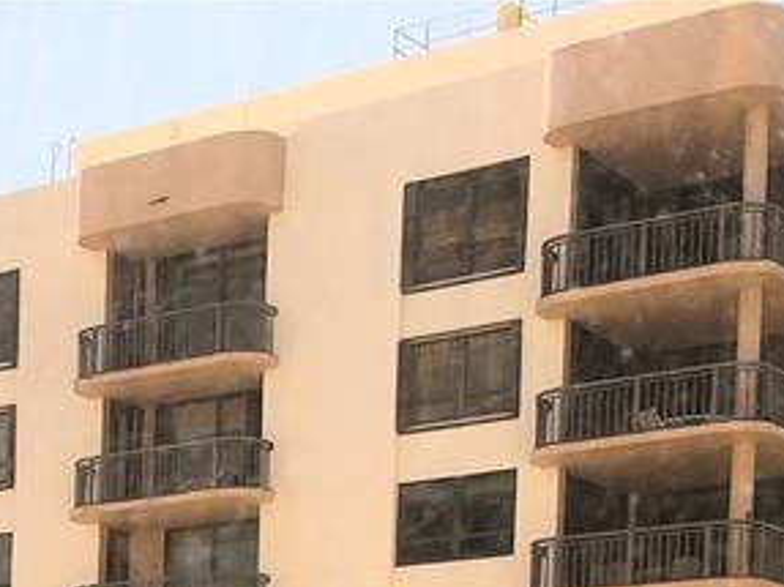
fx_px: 2264
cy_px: 1043
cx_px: -464
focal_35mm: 100
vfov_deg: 13.4
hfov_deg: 17.3
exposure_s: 1/442
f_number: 1.8
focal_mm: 3.99
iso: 20
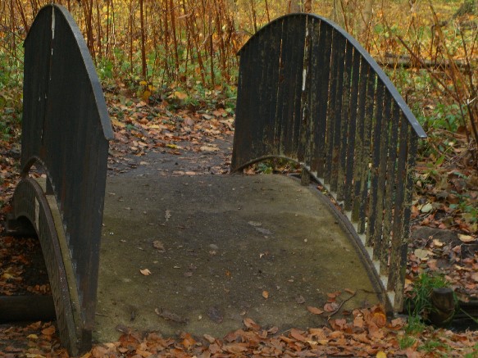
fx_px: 1574
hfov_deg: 17.3
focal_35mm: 114
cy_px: 179
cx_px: 239
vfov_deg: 13.0
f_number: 5.1
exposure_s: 1/60
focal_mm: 23.7
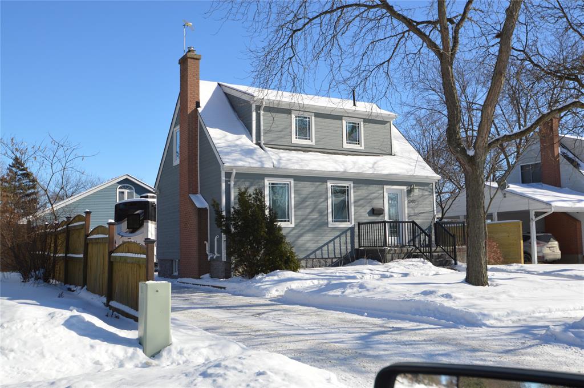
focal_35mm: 36
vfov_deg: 36.8
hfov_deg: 53.2
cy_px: 194
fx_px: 583
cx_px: 292
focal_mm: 24
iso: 100
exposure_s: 1/250
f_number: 8
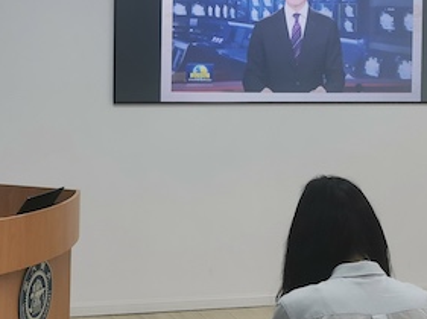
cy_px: 91
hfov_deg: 25.4
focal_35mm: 77
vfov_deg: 19.0
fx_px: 949
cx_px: 210
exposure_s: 1/100
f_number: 1.8
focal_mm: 5.58
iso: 125
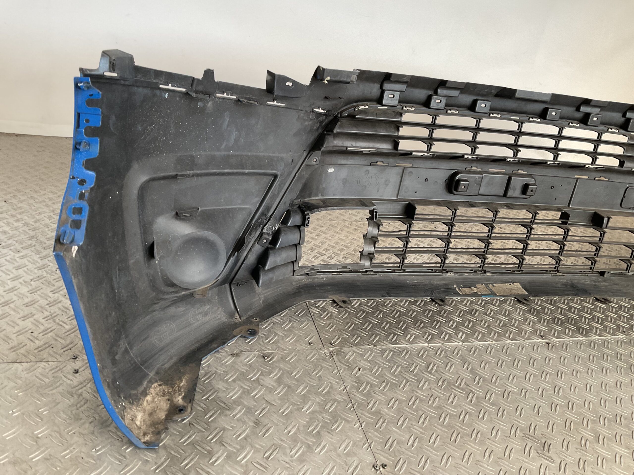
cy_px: 238
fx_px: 531
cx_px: 317
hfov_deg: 61.7
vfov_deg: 48.2
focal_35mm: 29
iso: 50
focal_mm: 3
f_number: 1.8
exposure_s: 1/50
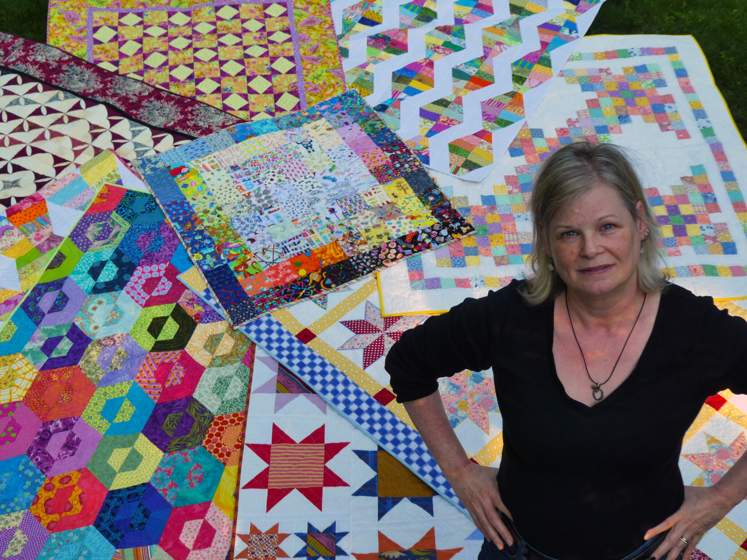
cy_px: 280
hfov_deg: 38.2
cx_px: 374
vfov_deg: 29.1
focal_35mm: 50
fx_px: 1079
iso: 80
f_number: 4.1
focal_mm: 9
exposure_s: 1/80
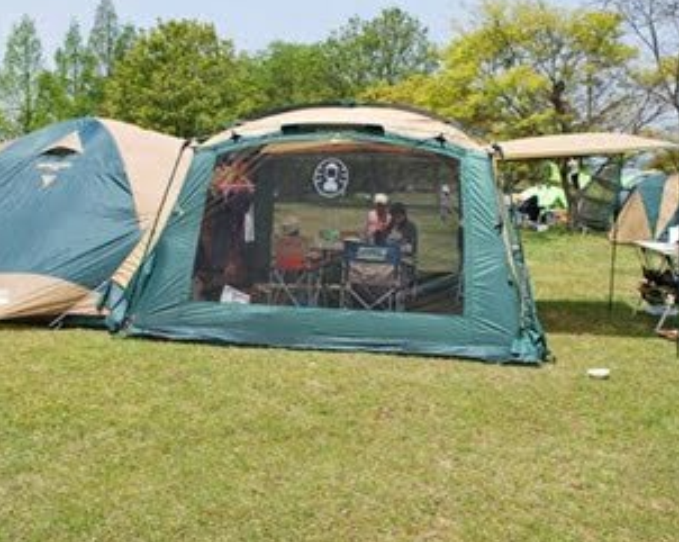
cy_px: 237
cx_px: 310
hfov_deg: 49.1
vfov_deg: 40.0
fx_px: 743
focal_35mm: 37
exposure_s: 1/250
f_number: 8
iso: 100
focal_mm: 18
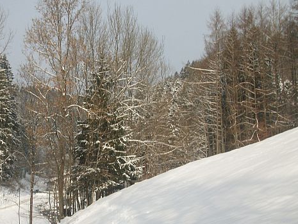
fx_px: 431
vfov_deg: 28.9
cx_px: 101
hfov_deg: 37.8
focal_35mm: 50
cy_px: 149
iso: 80
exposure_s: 1/134
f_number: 8.8
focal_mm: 5.7
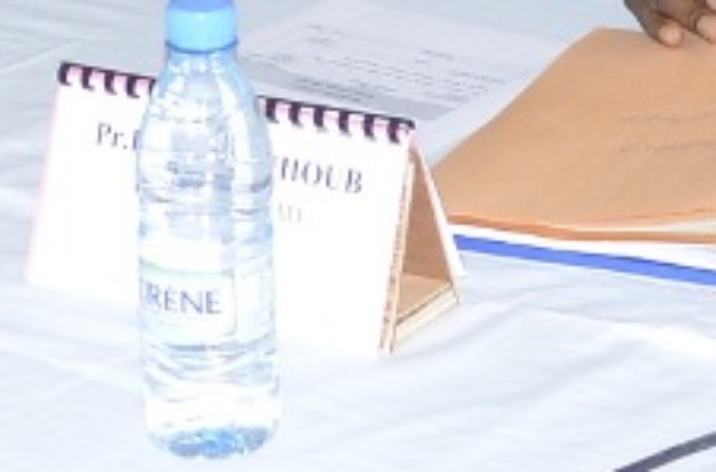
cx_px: 225
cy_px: -413
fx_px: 4559
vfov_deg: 5.8
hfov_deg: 9.0
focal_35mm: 230
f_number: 5
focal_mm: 24
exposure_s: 1/60
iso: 1000
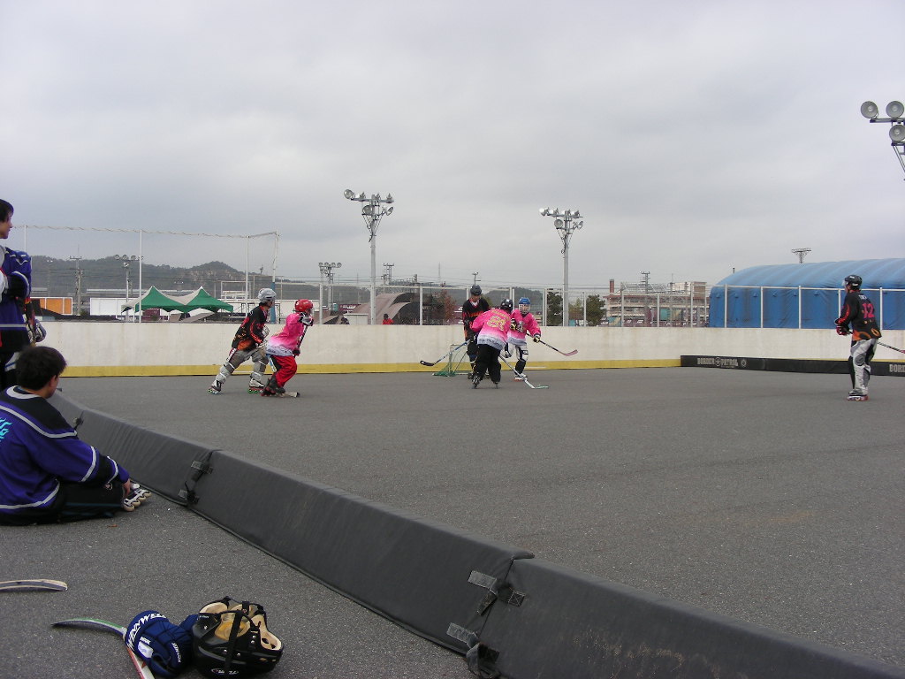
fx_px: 993
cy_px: 340
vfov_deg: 37.7
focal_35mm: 38
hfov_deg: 49.0
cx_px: 452
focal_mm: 6.3
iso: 50
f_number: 4
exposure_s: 1/240
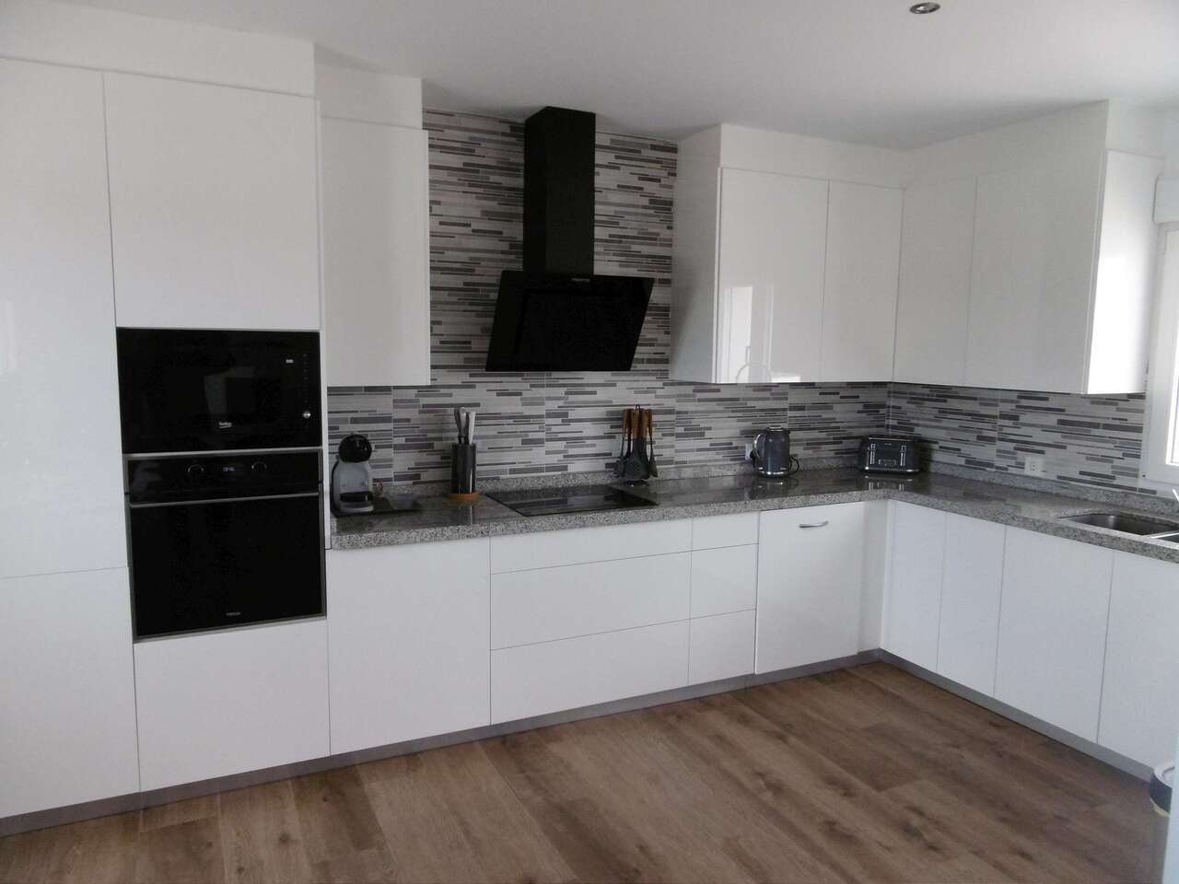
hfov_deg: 71.6
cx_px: 590
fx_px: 817
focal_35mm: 24
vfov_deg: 56.8
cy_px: 442
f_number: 3.1
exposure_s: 1/100
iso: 250
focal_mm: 4.3
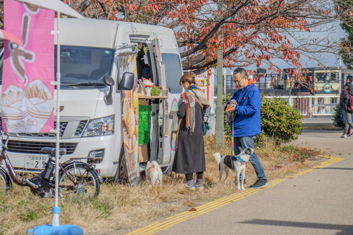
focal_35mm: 200
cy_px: 118
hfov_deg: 10.3
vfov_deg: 6.9
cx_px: 176
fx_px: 1961
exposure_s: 1/400
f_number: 7.1
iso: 100
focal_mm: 200
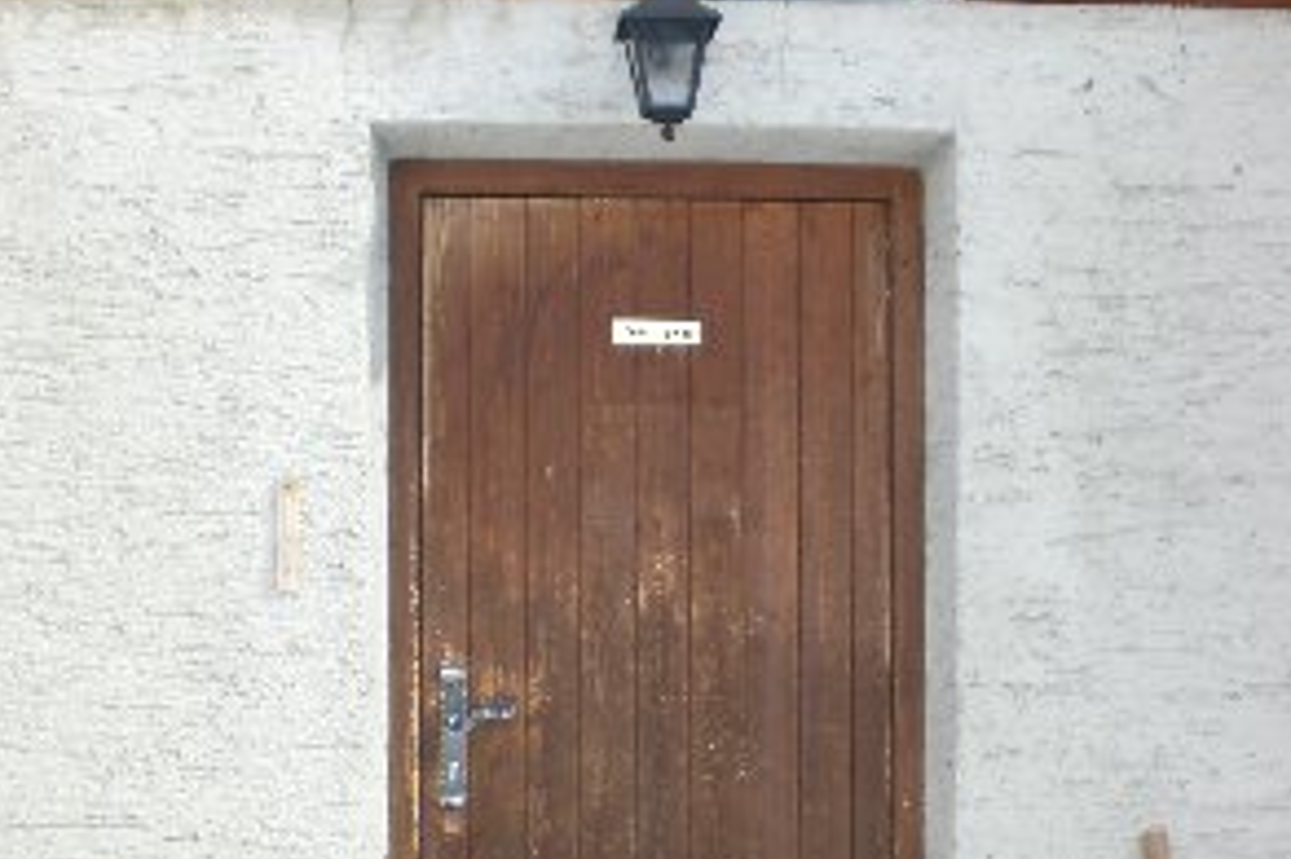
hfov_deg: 36.9
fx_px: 1935
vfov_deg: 24.8
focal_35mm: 54
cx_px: 648
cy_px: 608
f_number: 3.1
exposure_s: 1/500
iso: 50
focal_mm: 6.3
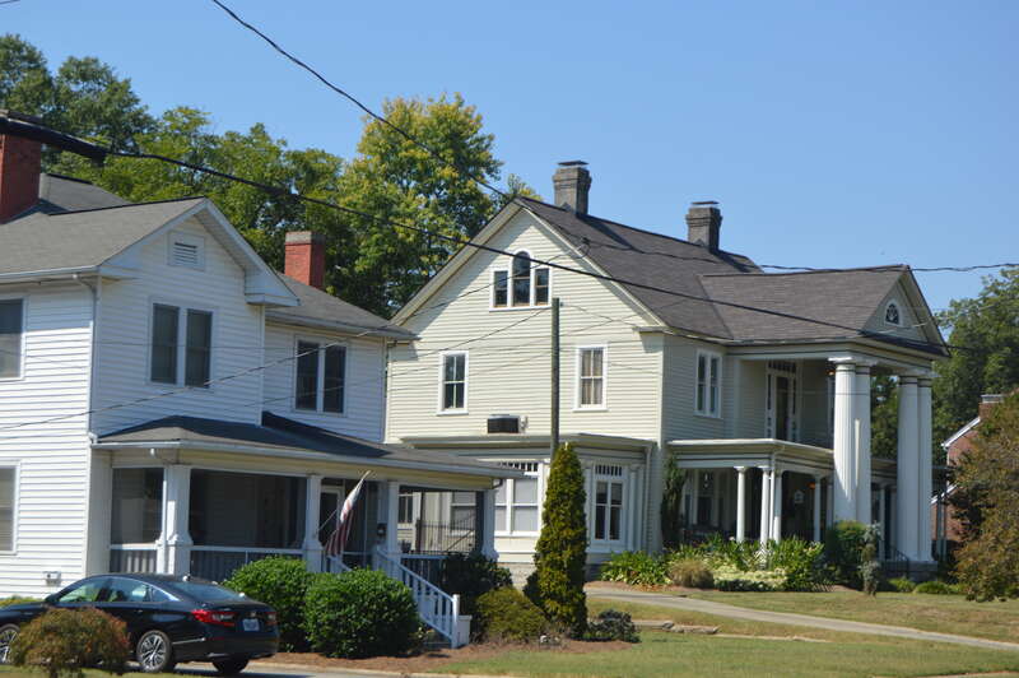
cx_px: 510
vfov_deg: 16.5
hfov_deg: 24.6
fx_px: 2333
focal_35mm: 82
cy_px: 339
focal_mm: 55
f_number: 9
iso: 100
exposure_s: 1/320
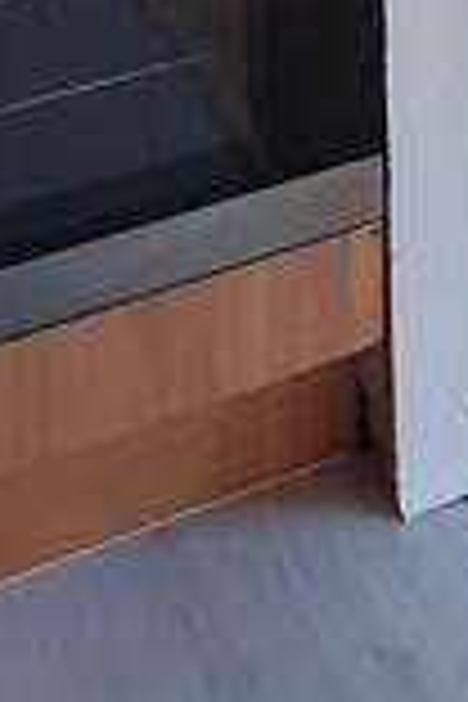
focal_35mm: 89
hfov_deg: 15.1
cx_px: 464
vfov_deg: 17.0
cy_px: -693
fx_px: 1735
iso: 160
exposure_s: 1/50
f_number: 2.2
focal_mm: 1.8
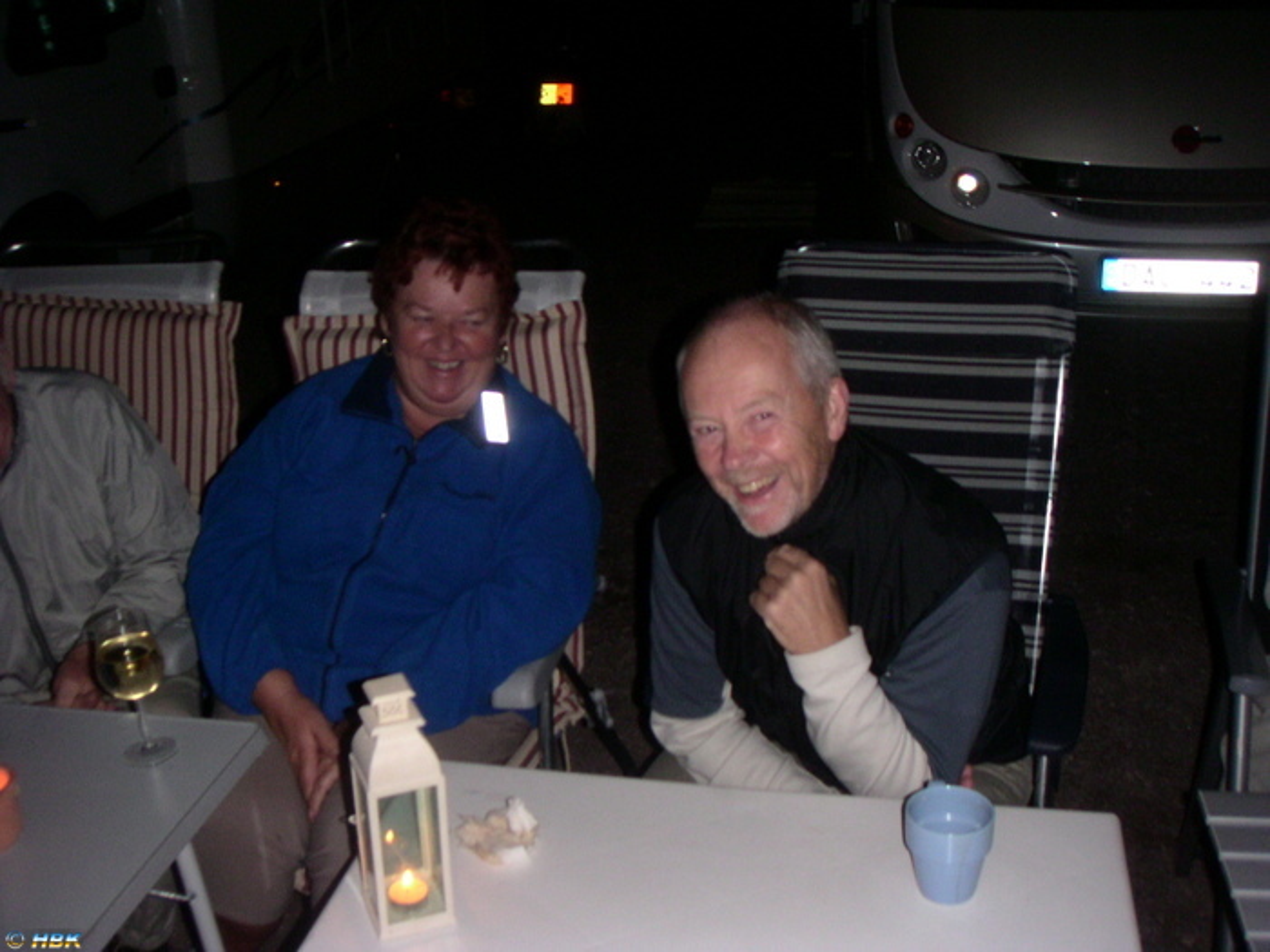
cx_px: 635
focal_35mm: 38
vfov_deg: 37.7
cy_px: 476
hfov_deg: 49.0
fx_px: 1394
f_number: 2.8
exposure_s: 1/50
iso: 160
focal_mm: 6
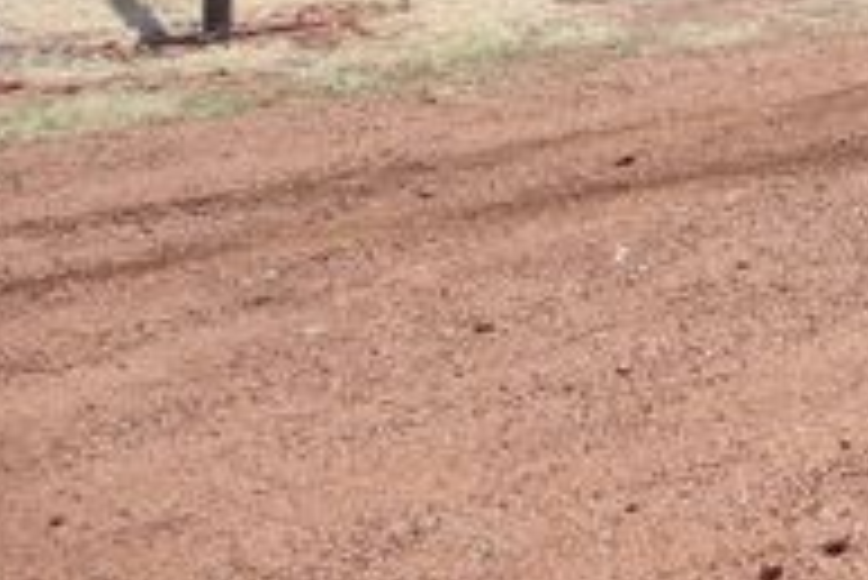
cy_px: -101
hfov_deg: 27.2
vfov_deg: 19.0
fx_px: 1641
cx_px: 953
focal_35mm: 68
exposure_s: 1/1000
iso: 100
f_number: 3.3
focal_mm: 4.7
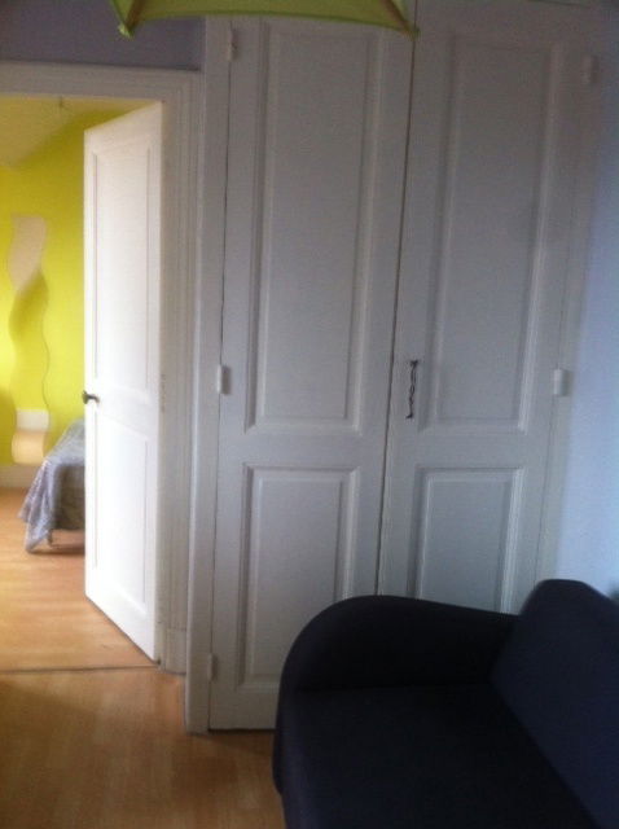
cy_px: 414
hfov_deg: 40.6
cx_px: 310
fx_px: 837
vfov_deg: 52.7
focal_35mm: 35
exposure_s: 1/15
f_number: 2.8
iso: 160
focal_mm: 3.85
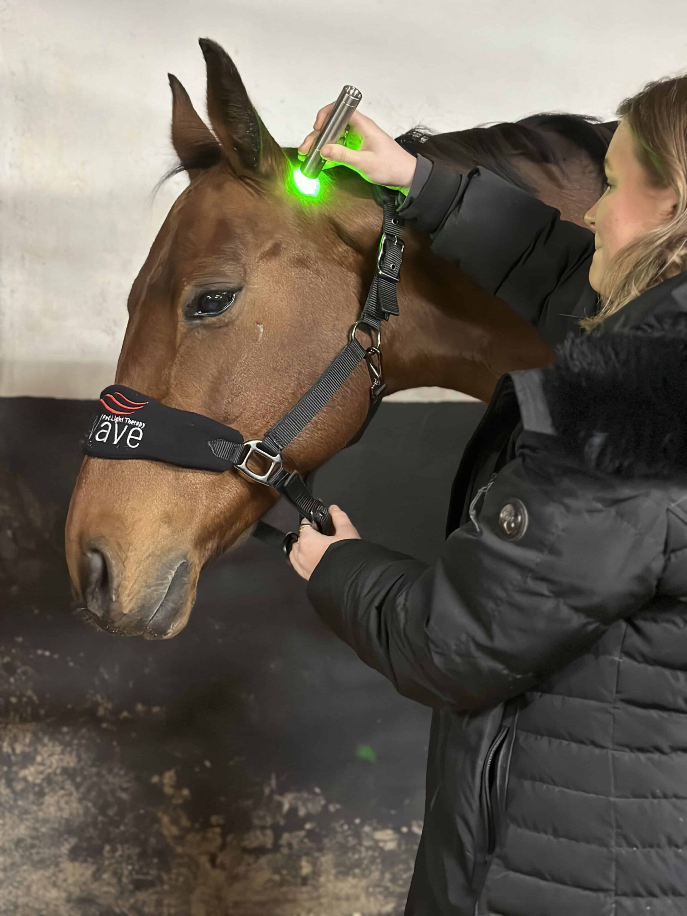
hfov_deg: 30.3
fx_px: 1270
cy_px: 458
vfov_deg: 39.7
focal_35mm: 48
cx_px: 344
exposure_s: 1/25
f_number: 1.78
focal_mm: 6.86
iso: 1000
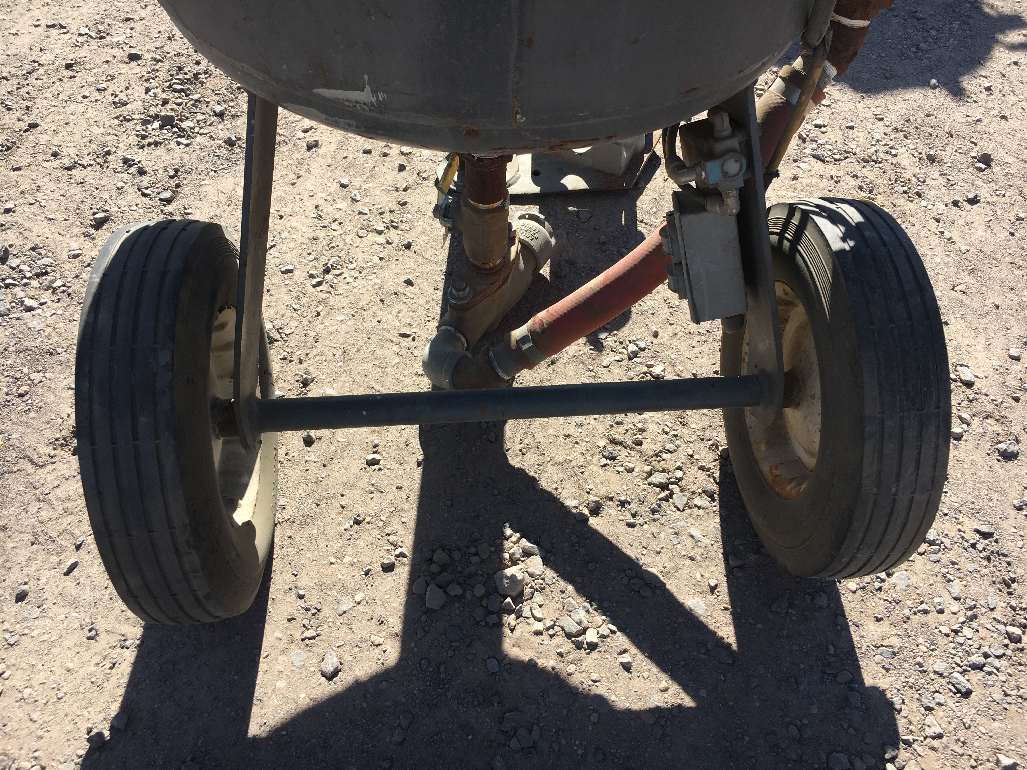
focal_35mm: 29
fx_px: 860
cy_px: 385
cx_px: 514
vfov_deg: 48.2
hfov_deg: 61.7
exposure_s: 1/705
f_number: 2.2
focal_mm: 4.15
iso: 25
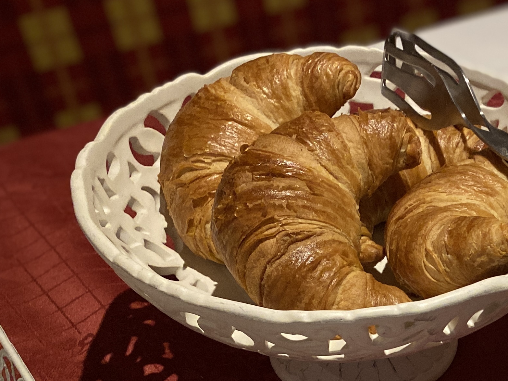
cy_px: 444
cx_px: 563
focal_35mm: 67
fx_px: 983
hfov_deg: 26.6
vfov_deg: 20.6
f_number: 1.8
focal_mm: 4.25
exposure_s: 1/50
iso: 160
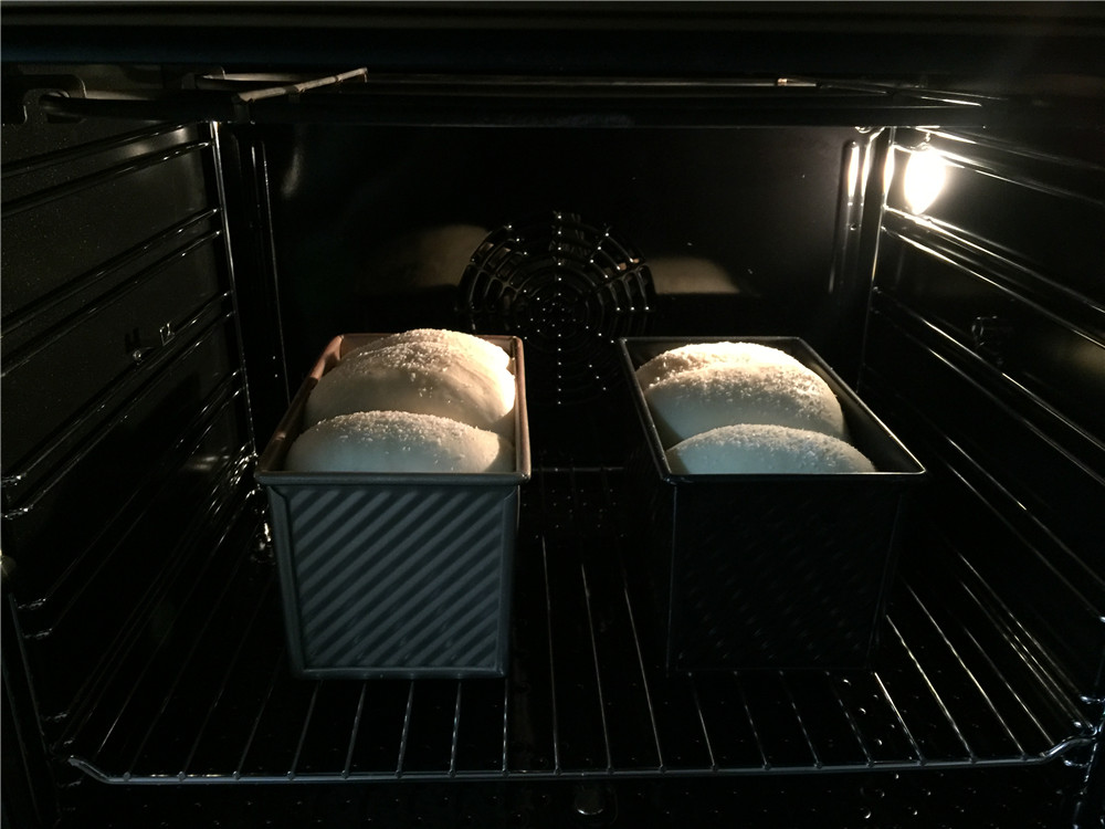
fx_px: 926
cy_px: 414
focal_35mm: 29
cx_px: 552
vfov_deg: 48.2
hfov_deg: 61.7
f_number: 2.2
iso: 100
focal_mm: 4.15
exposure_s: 1/10
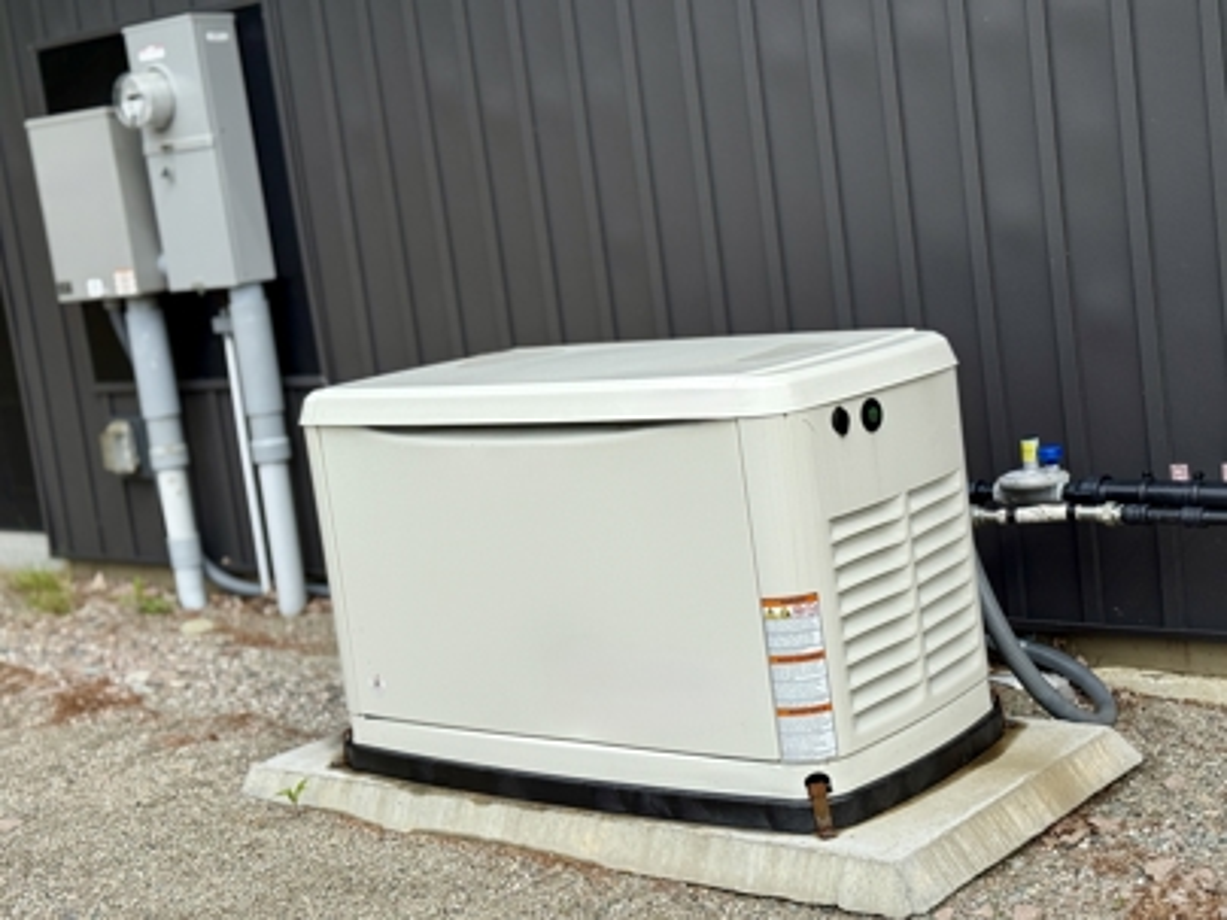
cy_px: 460
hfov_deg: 39.7
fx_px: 1701
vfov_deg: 30.3
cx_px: 614
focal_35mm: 48
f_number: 1.78
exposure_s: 1/2976
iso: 80
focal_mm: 6.76
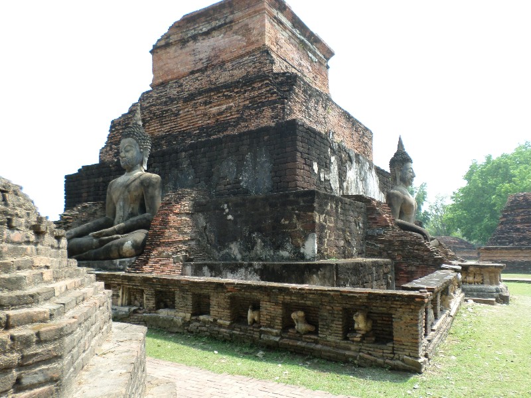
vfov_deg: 54.9
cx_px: 266
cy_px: 199
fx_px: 383
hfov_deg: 69.4
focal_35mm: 25
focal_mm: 4.5
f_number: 2.5
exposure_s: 1/350
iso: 80
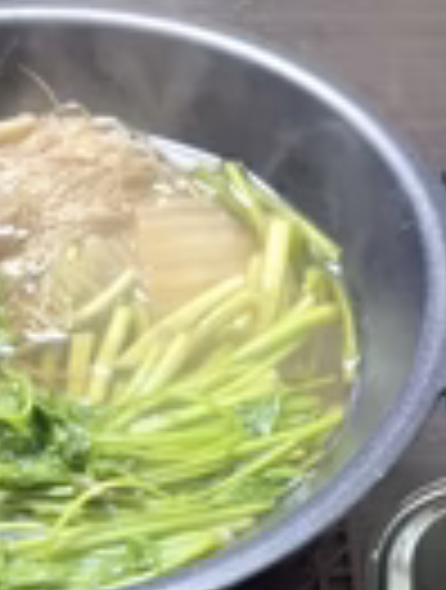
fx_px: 1197
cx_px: 261
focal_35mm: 70
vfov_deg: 23.8
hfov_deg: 21.1
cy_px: 802
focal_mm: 5.54
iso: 250
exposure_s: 1/33
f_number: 1.8
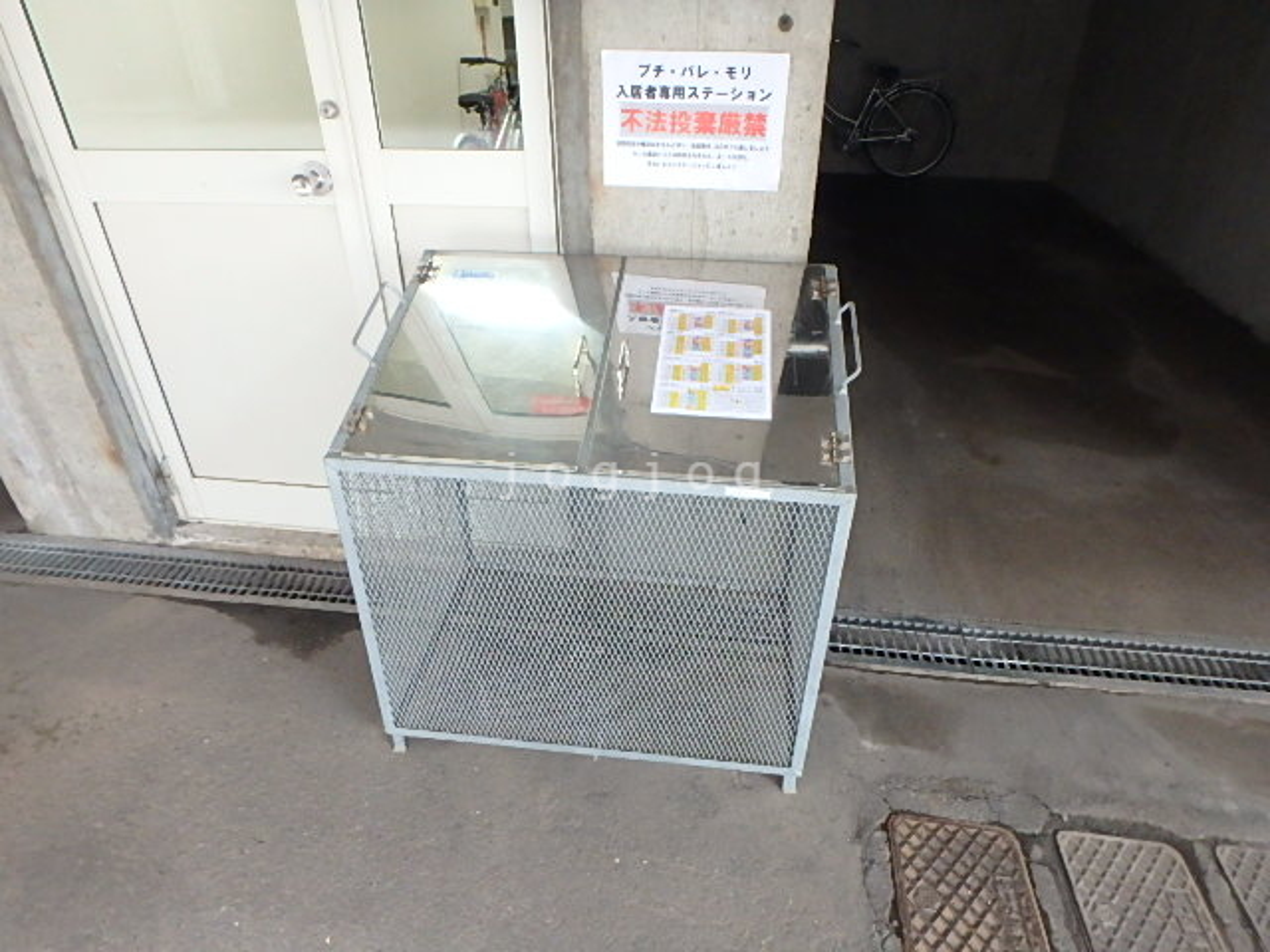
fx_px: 770
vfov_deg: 63.4
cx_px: 635
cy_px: 476
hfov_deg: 79.0
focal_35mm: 21
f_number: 3.5
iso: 640
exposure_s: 1/30
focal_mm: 3.7
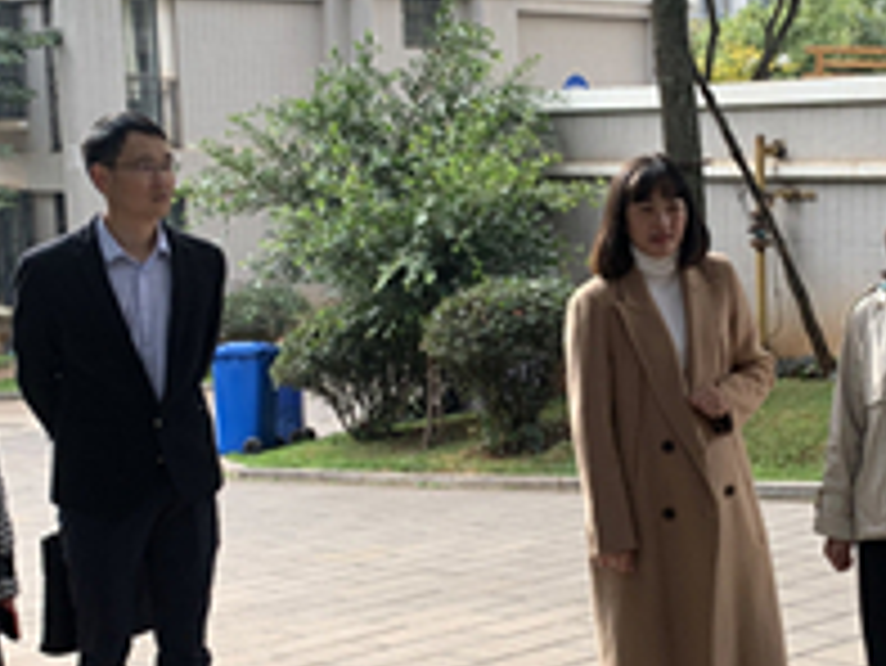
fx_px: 1690
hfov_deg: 28.8
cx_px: 688
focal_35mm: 66
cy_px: 367
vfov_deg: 22.3
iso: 25
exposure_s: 1/121
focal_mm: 4.25
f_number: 1.8
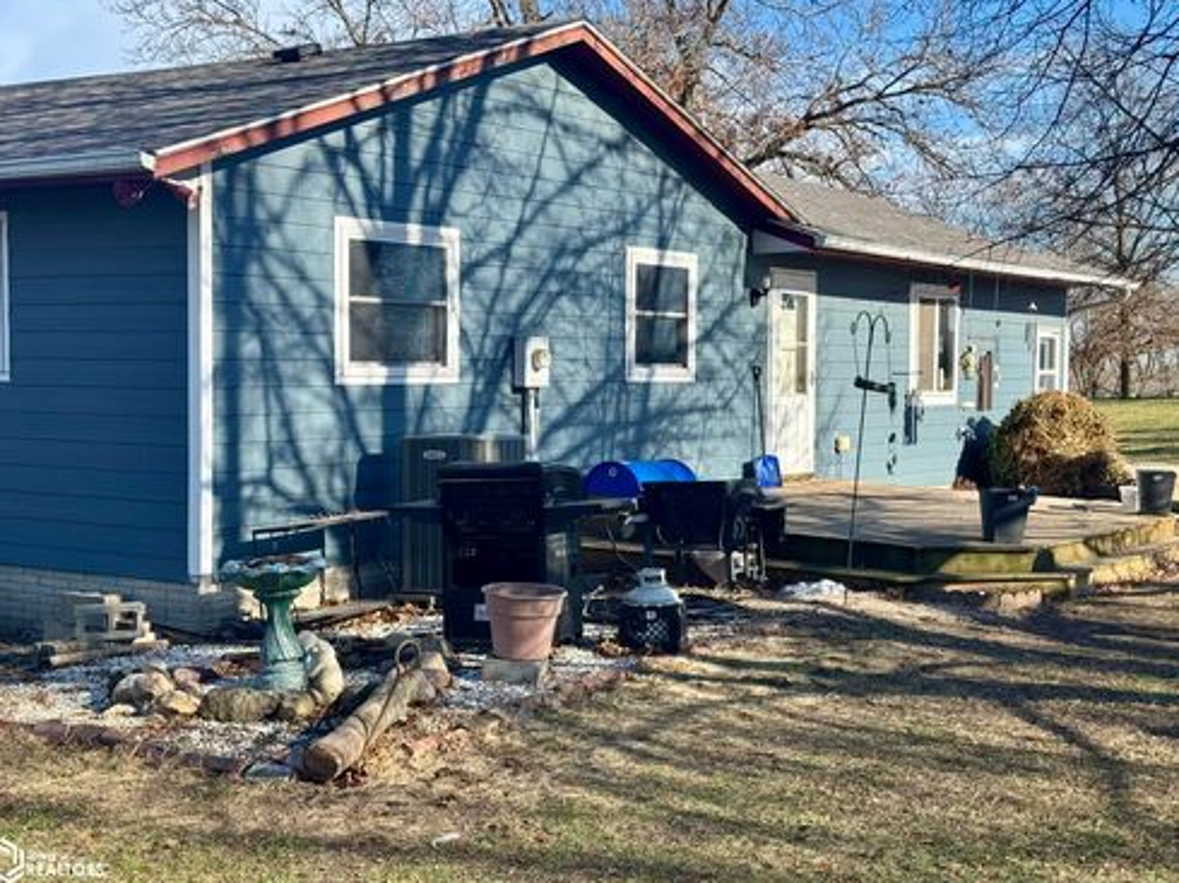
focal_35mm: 49
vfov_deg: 29.7
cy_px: 437
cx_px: 582
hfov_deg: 38.9
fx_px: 1668
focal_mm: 6.76
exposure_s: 1/1984
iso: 64
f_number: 1.78
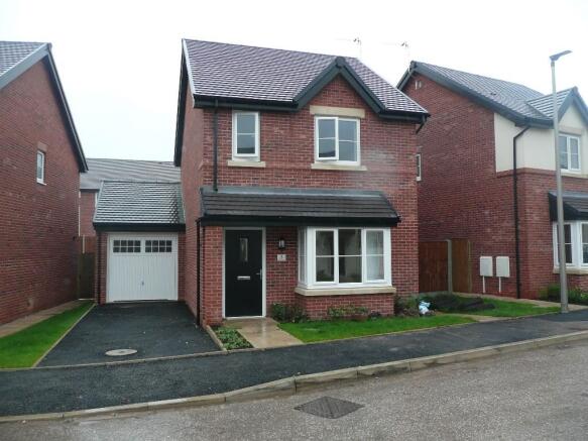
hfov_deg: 63.5
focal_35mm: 28
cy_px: 220
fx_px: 476
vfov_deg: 49.7
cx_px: 294
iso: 100
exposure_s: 1/100
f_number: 3.3
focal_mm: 4.6
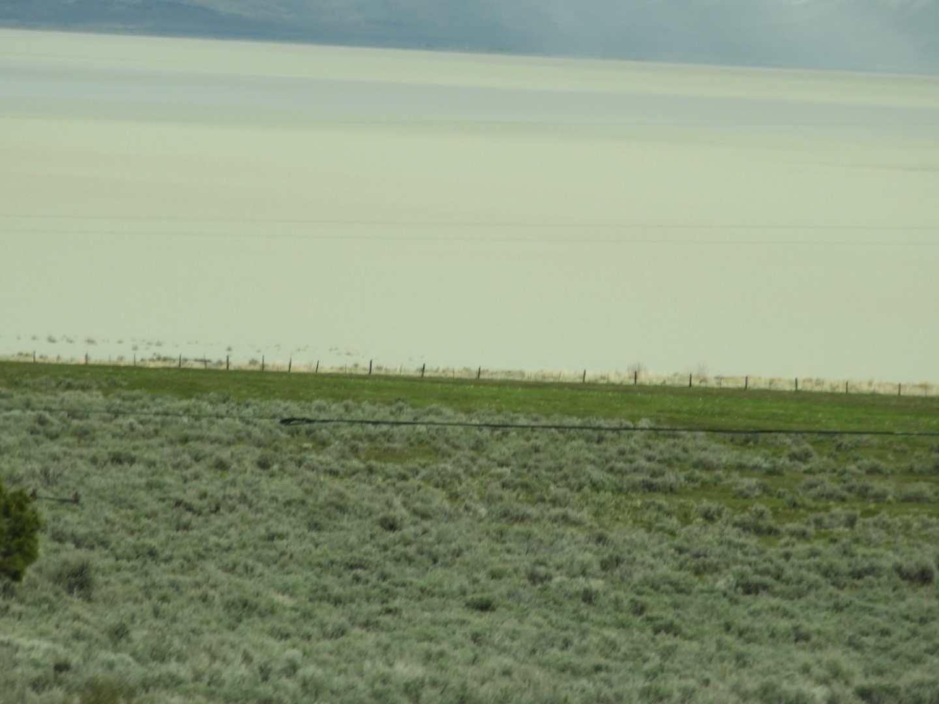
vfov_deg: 8.2
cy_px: 352
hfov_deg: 11.0
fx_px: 4883
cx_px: 470
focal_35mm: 180
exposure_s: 1/640
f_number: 5.3
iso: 100
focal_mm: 32.2
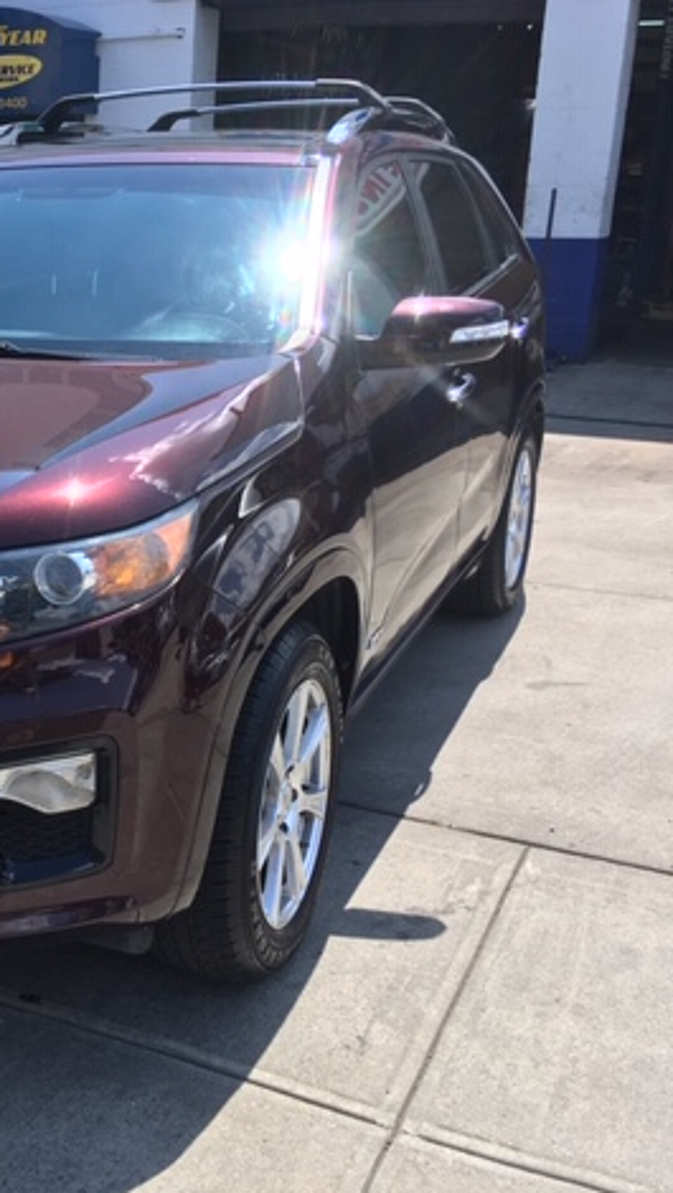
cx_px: -18
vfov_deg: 47.3
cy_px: 589
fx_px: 1362
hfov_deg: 26.1
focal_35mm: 43
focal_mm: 4.15
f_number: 2.2
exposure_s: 1/999
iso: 25
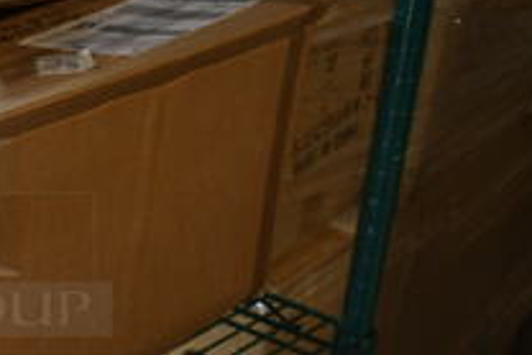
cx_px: -171
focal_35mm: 79
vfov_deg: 17.3
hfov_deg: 22.7
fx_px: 1168
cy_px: 202
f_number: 3.5
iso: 125
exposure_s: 1/30
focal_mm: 18
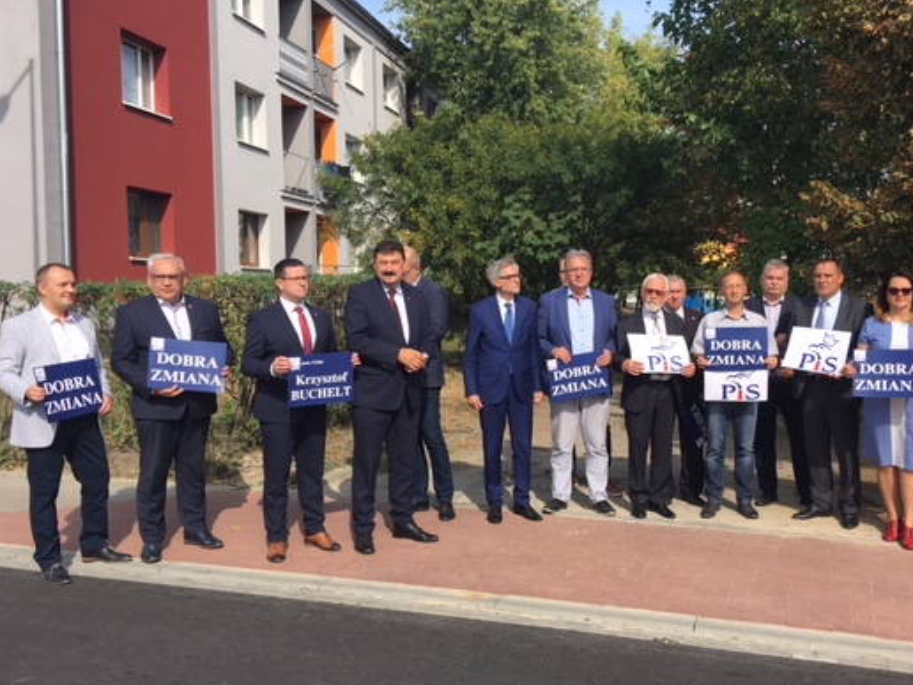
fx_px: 950
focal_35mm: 36
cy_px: 356
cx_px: 524
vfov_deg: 39.7
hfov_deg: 51.2
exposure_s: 1/986
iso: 25
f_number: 2.2
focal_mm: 4.15
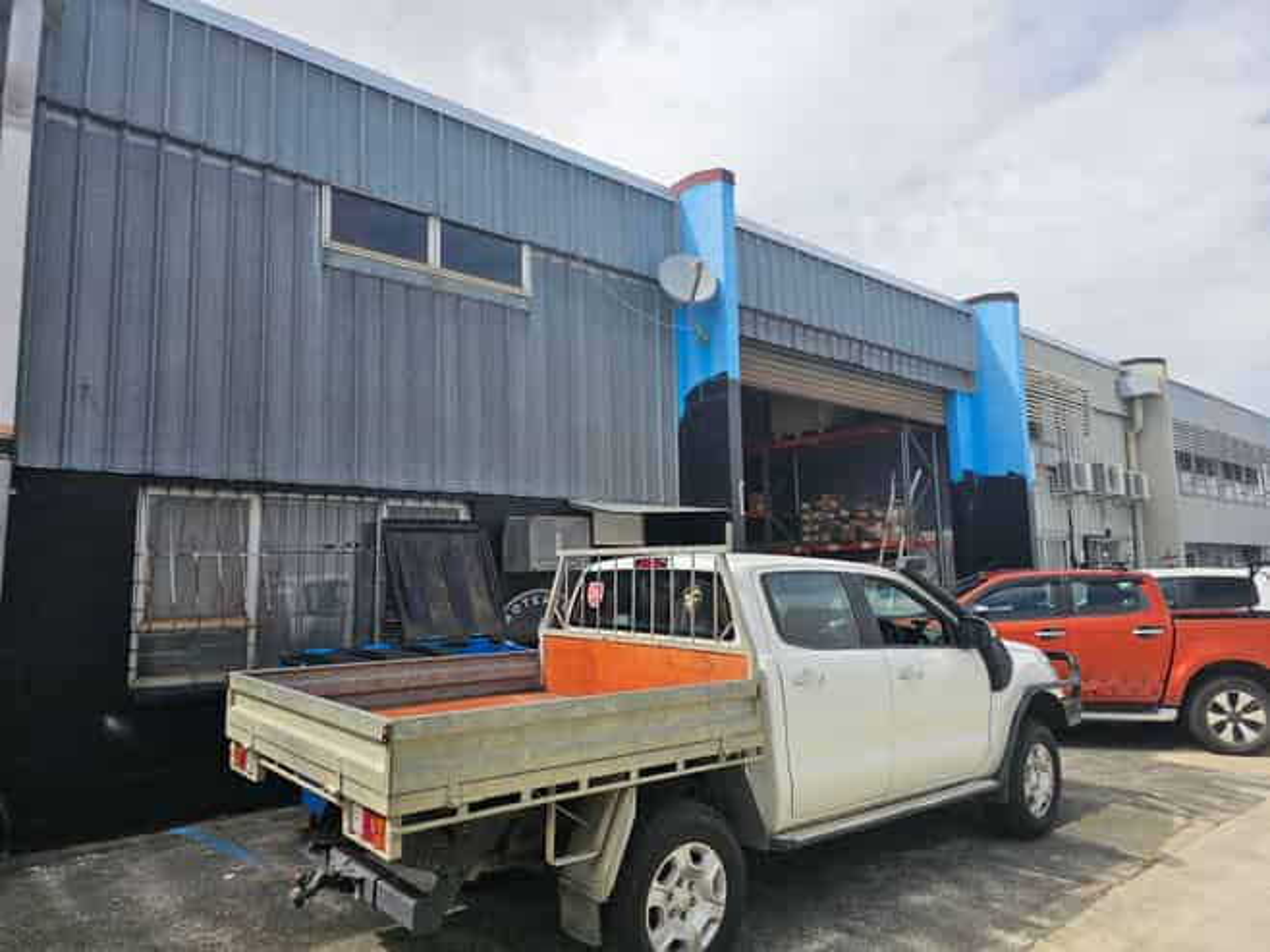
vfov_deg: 58.8
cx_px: 635
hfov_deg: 73.9
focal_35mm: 23
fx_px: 844
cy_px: 476
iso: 10
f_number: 1.7
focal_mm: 6.3
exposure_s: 1/638
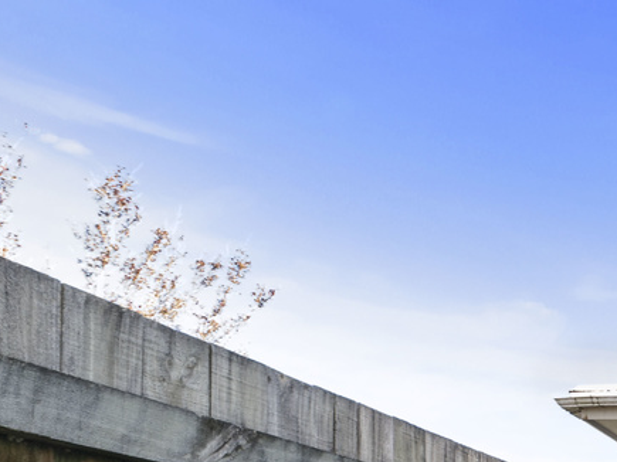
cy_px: 596
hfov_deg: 26.4
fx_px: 944
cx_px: 922
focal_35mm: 53
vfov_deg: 24.2
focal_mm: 15
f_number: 8
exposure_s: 1/40
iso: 200
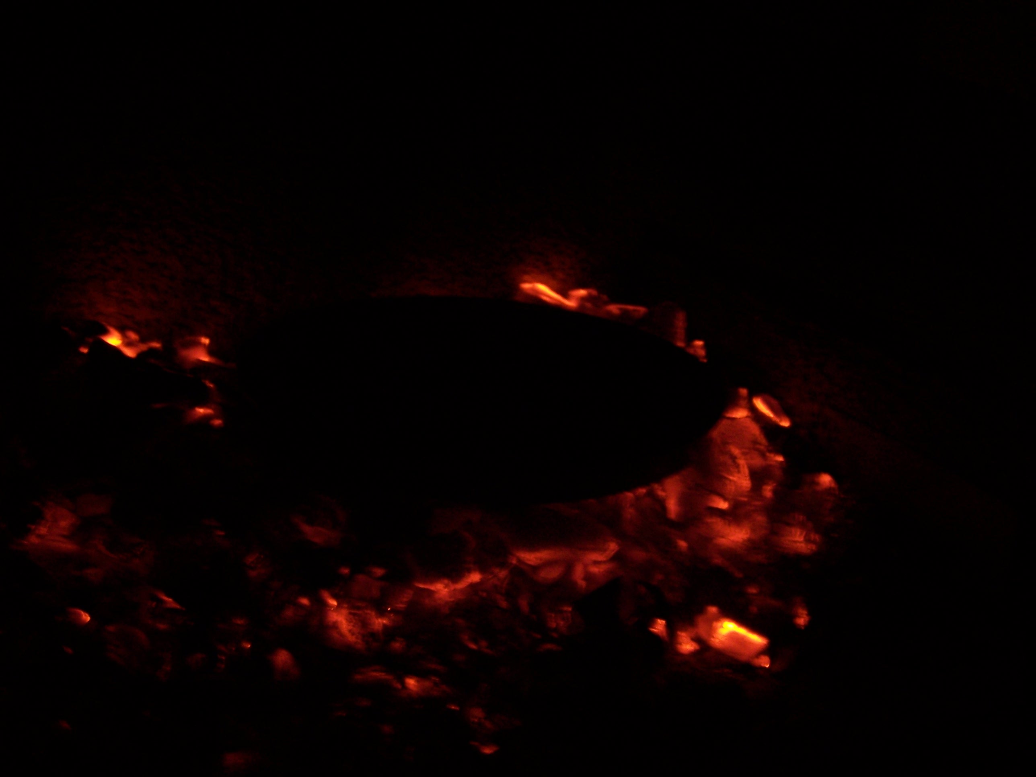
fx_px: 2005
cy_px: 388
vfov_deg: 21.9
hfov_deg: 29.0
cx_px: 518
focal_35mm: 67
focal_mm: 11.1
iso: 140
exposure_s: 1/8
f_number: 3.2
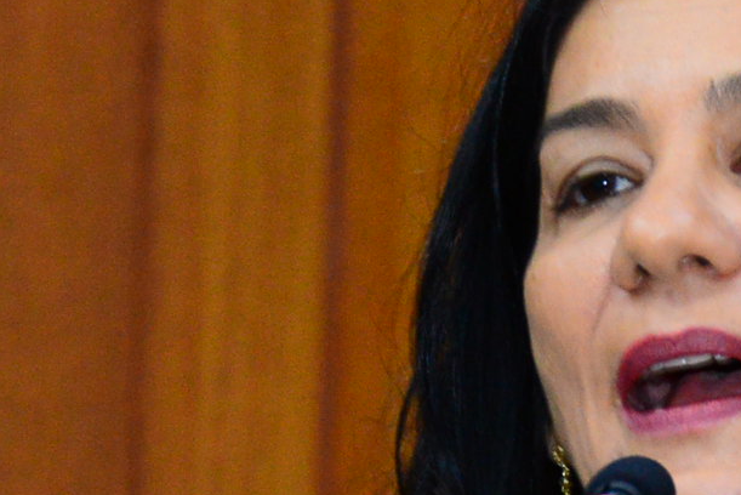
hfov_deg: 4.4
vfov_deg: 2.9
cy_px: 698
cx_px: 542
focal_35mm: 468
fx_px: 9637
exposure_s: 1/60
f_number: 5.6
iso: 3200
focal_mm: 95
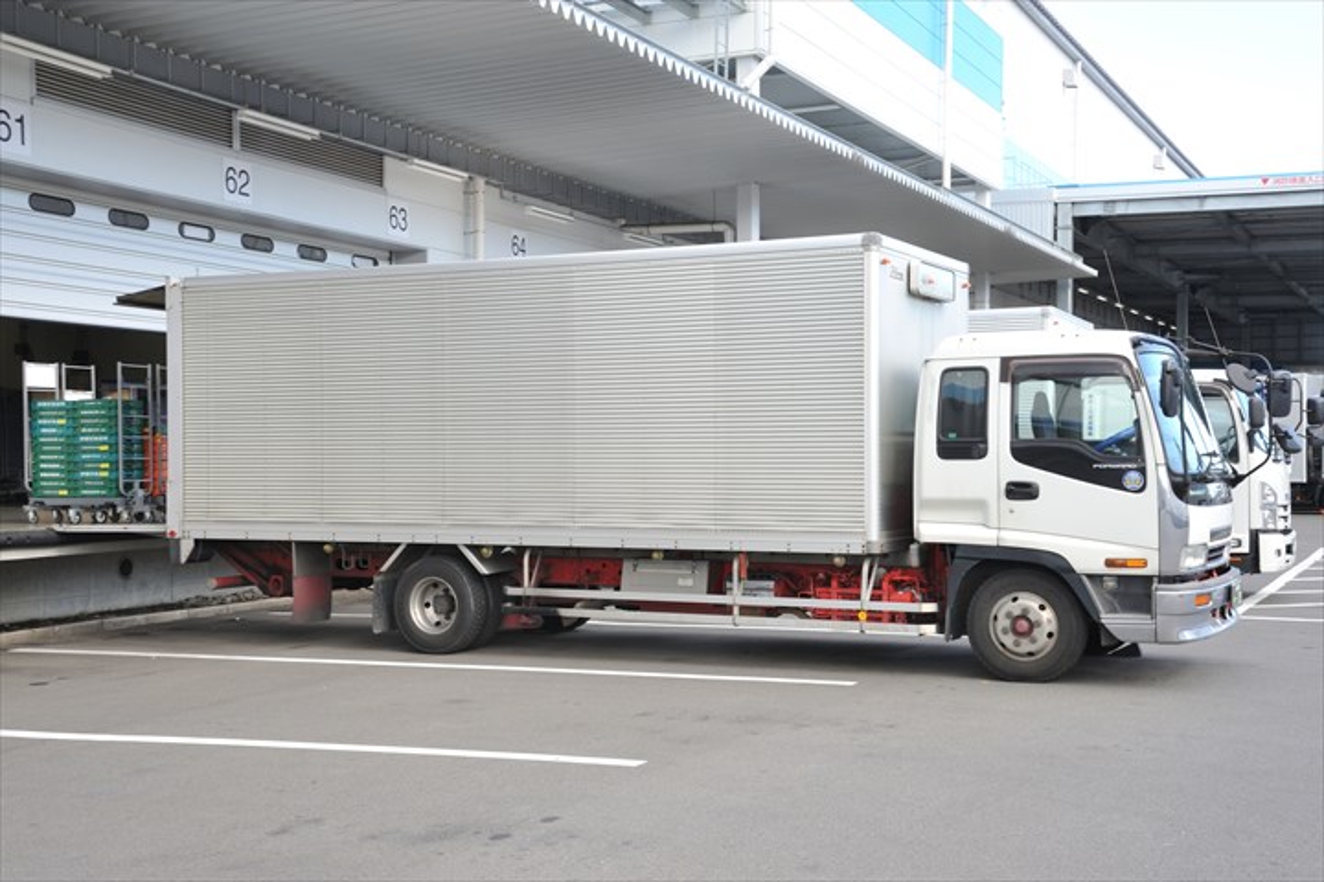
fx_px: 1692
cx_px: 662
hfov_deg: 42.7
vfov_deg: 29.2
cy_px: 441
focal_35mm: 46
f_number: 13
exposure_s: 1/30
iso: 200
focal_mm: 46
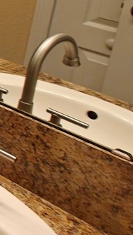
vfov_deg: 25.8
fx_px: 457
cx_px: -359
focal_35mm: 73
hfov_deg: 9.0
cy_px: -49
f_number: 2.2
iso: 100
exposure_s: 1/60
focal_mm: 2.62
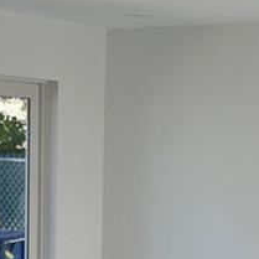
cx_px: 116
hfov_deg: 14.3
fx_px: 1033
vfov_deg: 14.2
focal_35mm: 122
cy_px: 234
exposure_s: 1/355
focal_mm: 6.76
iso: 100
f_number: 1.78
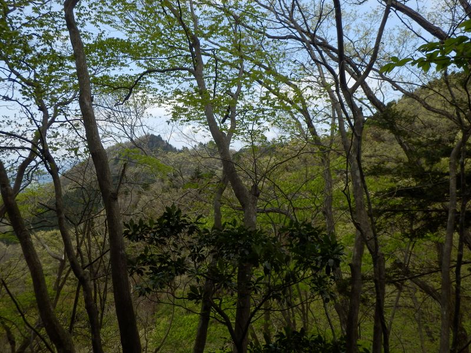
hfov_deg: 44.8
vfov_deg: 34.3
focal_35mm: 42
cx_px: 236
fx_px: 571
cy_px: 176
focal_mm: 7.4
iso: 80
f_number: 4
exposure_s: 1/400
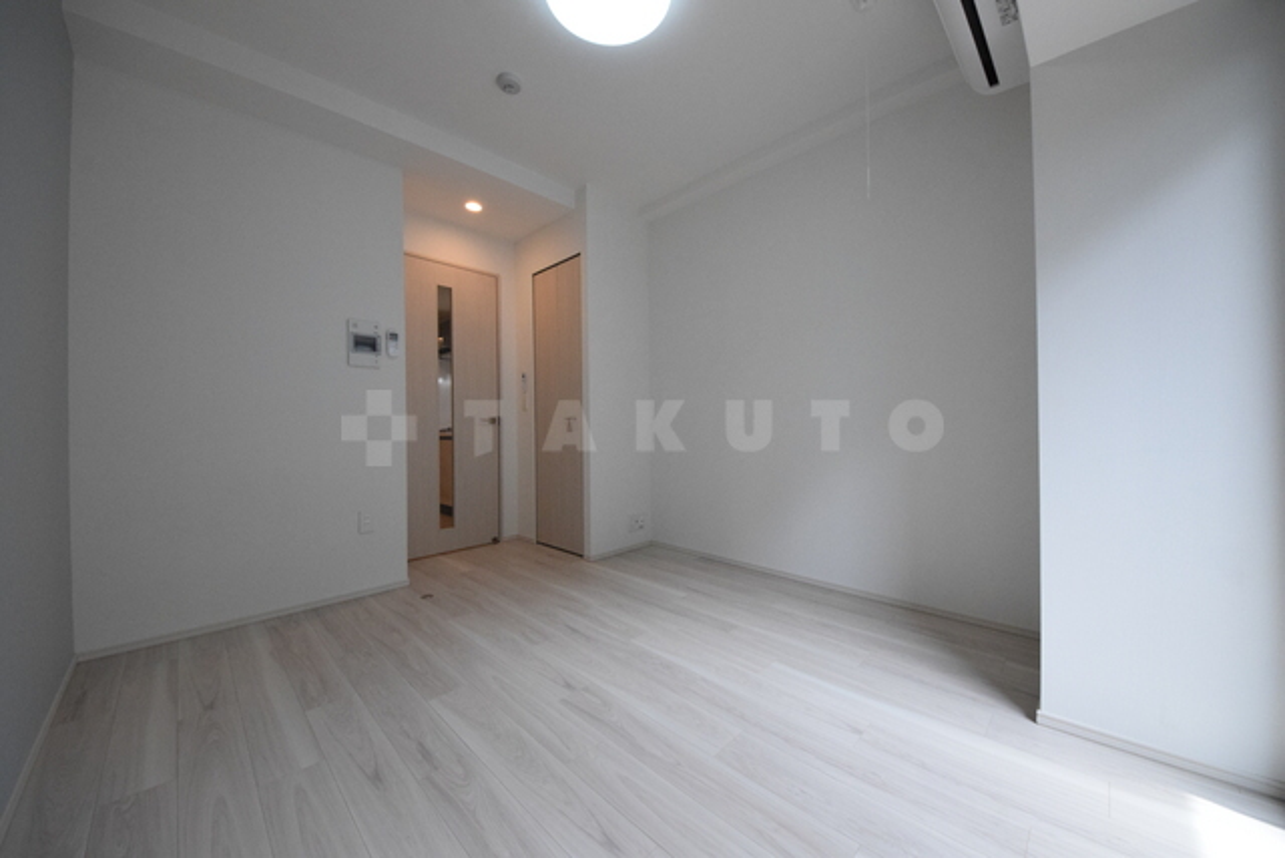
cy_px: 429
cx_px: 642
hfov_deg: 112.6
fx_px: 428
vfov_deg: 90.0
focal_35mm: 12
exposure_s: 1/320
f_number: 9
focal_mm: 8
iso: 3200
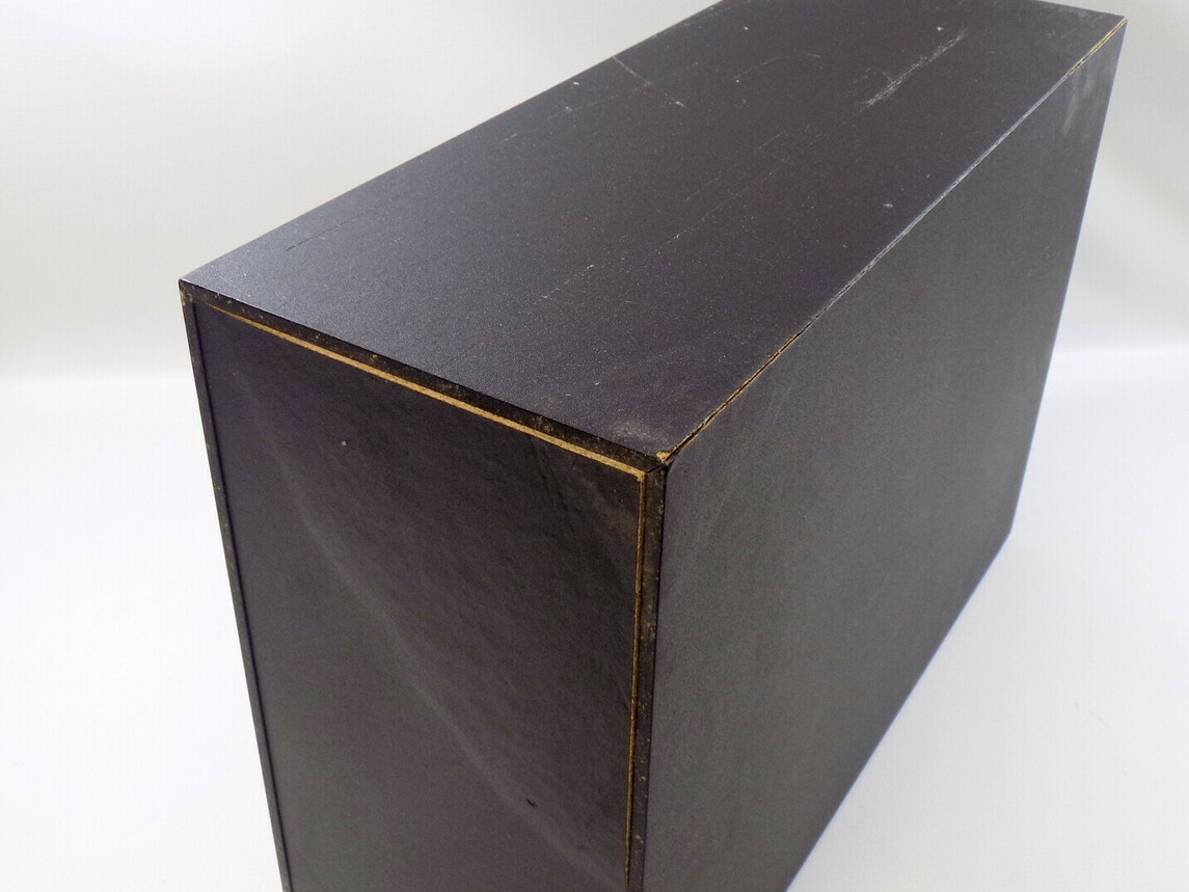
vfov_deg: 37.7
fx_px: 1305
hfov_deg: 49.0
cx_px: 624
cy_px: 415
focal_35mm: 38
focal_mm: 6.1
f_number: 3.4
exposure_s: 1/30
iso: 100
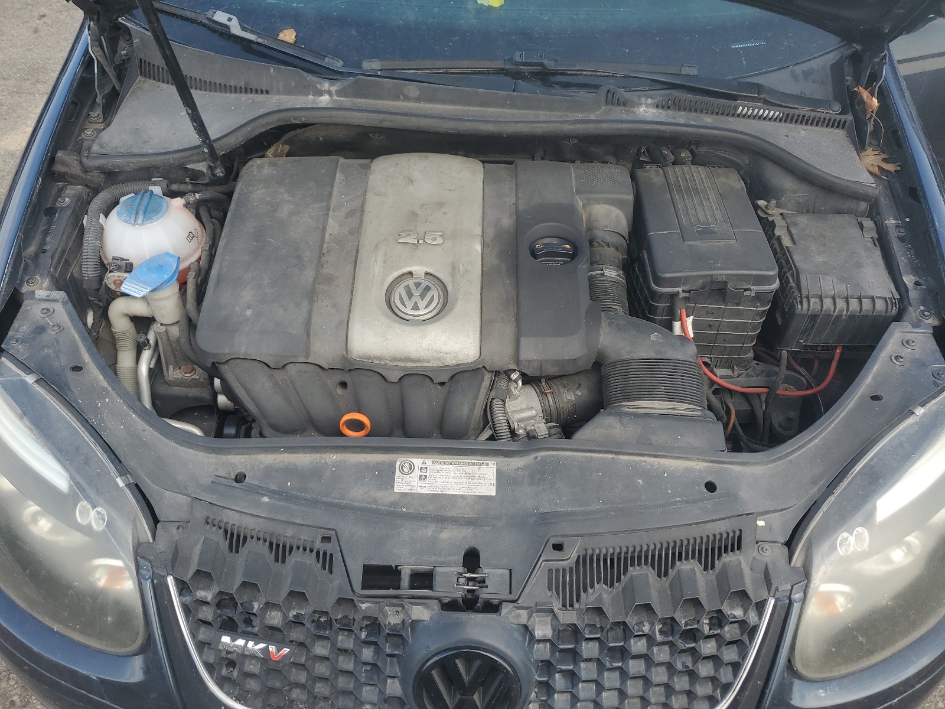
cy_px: 354
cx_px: 472
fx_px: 710
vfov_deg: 53.1
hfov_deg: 67.3
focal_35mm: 26
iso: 50
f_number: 1.5
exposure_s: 1/714
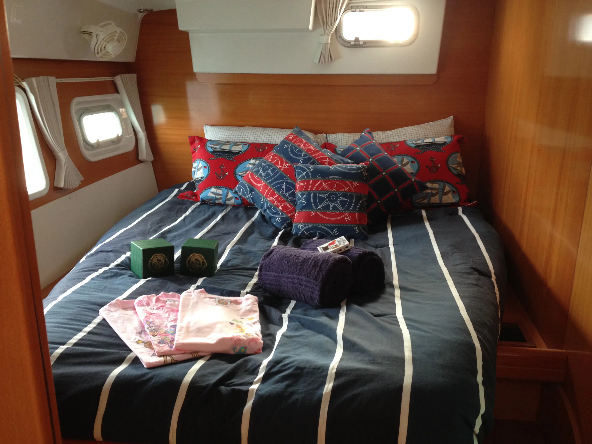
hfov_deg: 52.6
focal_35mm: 35
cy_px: 222
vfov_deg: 40.7
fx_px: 599
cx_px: 296
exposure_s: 1/20
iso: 100
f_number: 2.4
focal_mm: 4.28
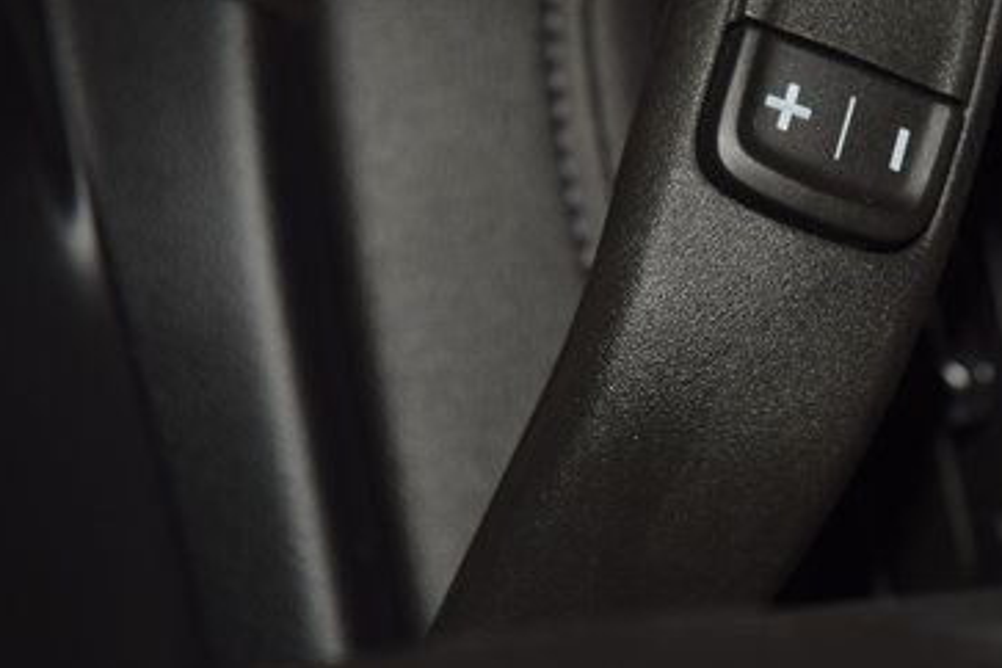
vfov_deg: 7.4
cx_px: 823
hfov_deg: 11.1
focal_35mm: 185
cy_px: 167
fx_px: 5149
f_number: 8
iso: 100
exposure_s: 1/125
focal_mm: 70
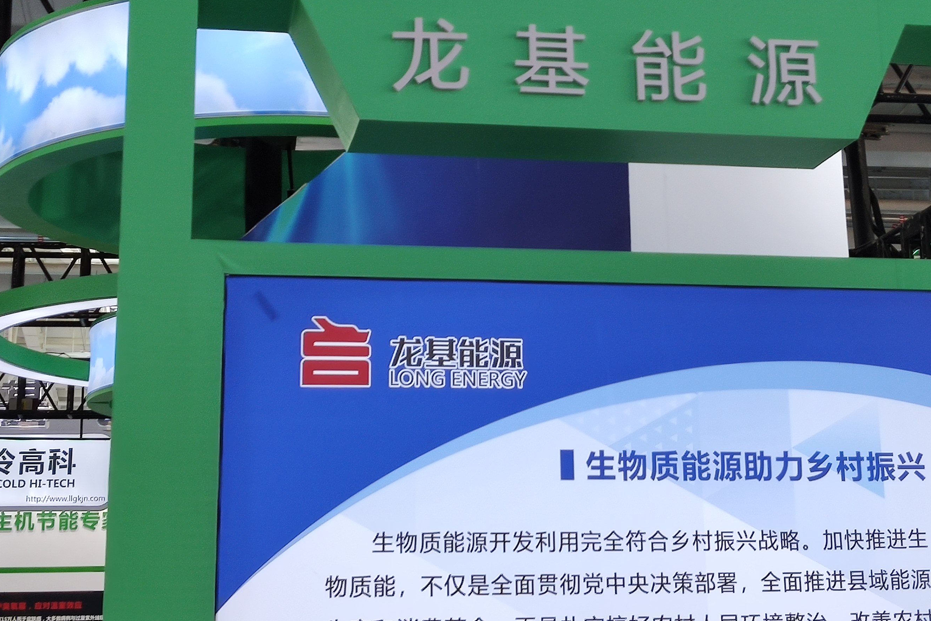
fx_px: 1707
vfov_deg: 20.5
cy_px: 164
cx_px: 514
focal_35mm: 66
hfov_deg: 30.5
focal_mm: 4.75
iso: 126
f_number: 1.75
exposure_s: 1/100
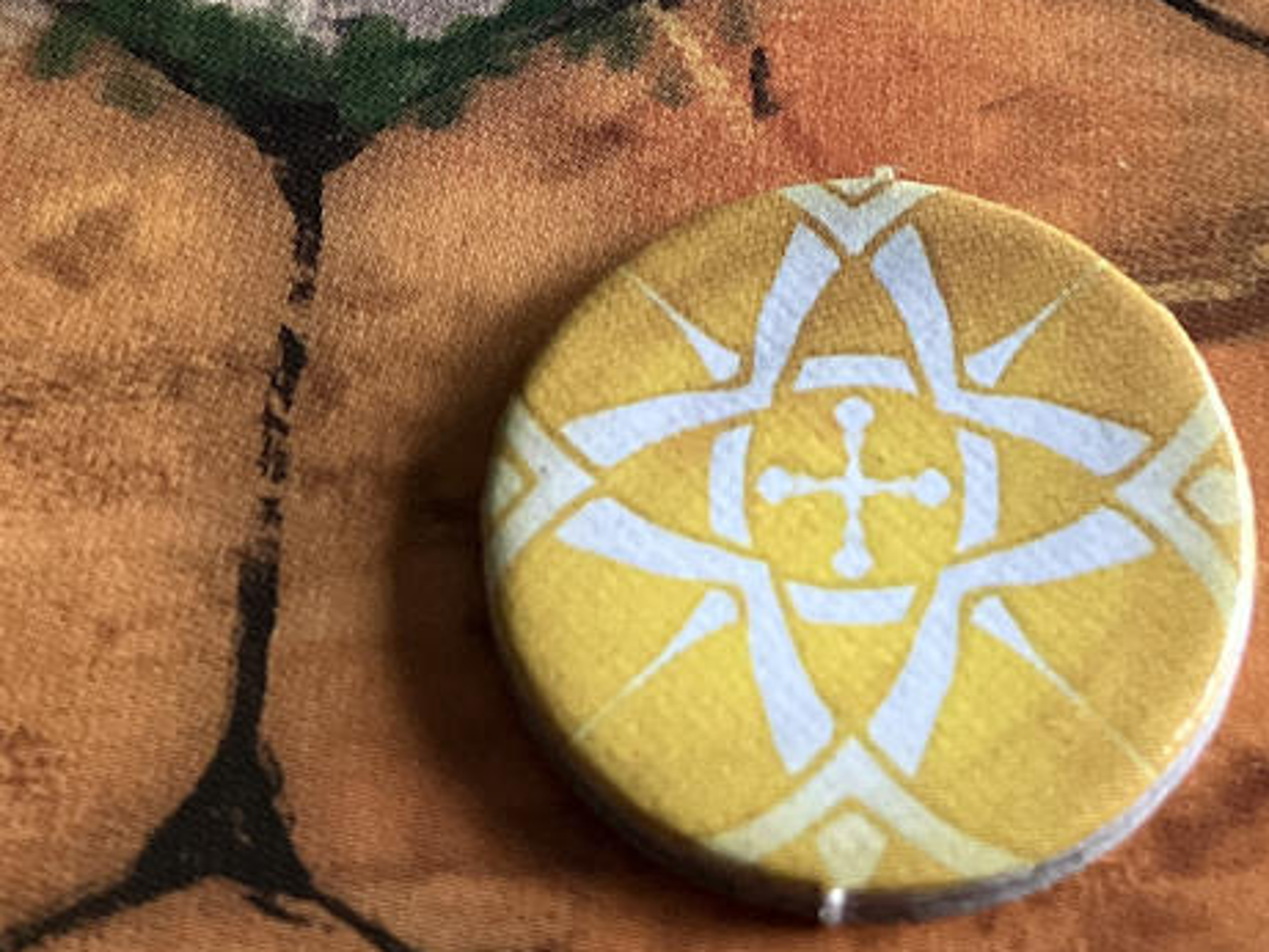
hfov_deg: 20.0
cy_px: -237
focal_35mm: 98
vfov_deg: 14.5
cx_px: 657
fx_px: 3594
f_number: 1.8
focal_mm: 3.99
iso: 320
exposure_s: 1/60
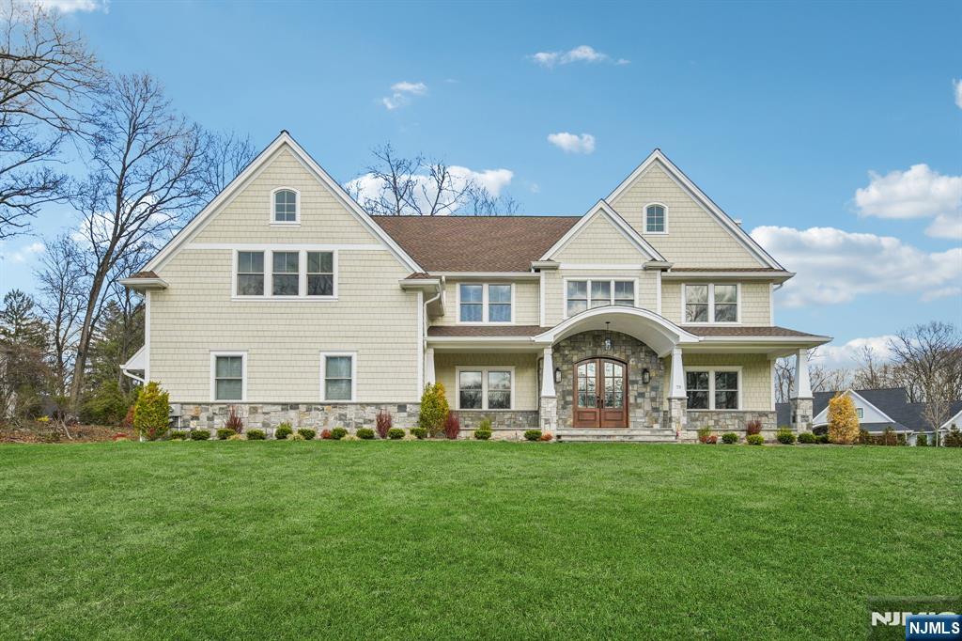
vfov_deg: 59.5
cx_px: 481
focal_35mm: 21
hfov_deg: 81.2
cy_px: 320
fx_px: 561
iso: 100
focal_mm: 14
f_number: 9
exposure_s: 1/100
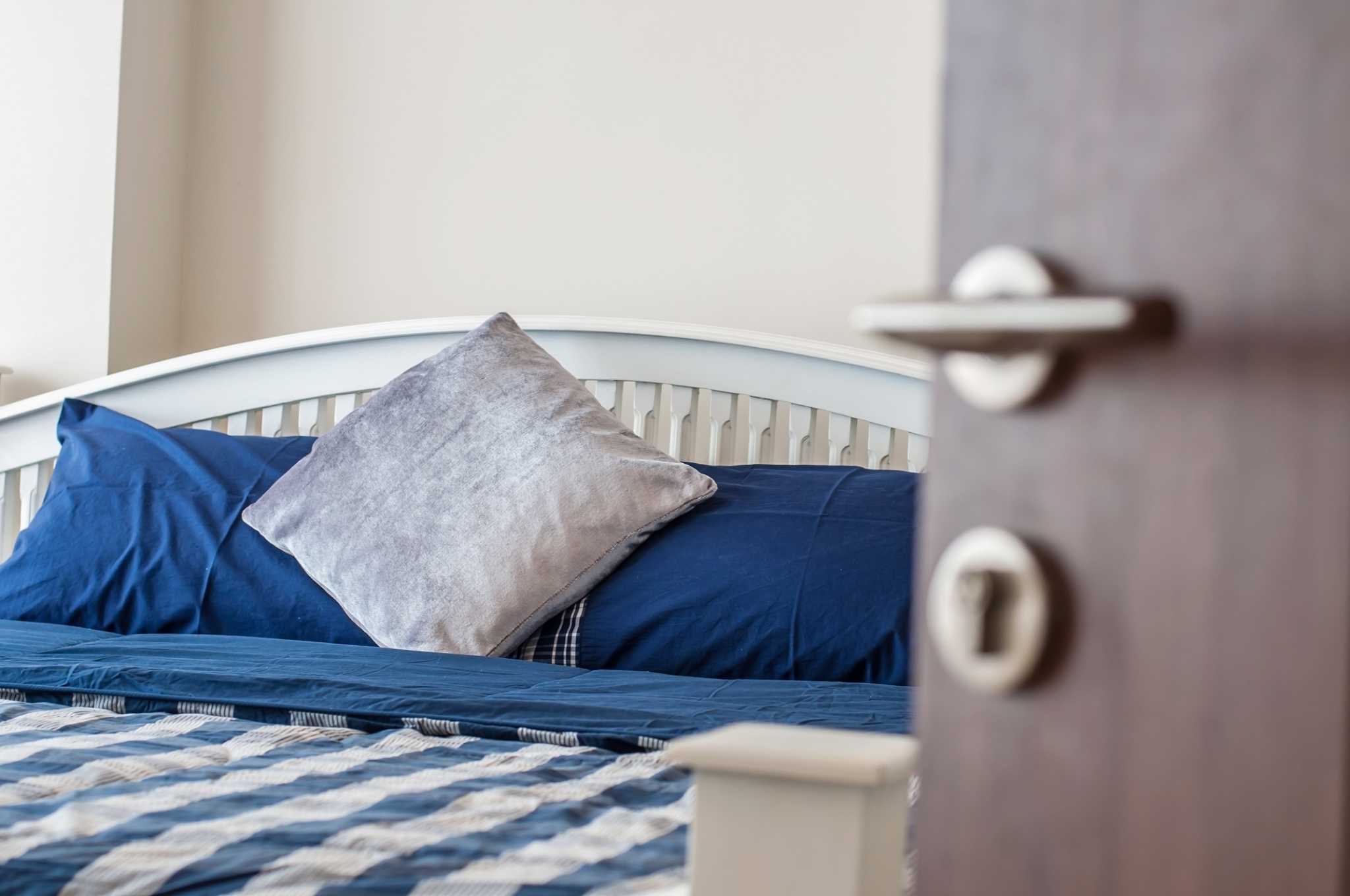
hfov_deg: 27.0
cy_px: 448
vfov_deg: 18.1
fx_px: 2809
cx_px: 675
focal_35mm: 75
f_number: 6.3
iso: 400
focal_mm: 50
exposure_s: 1/60
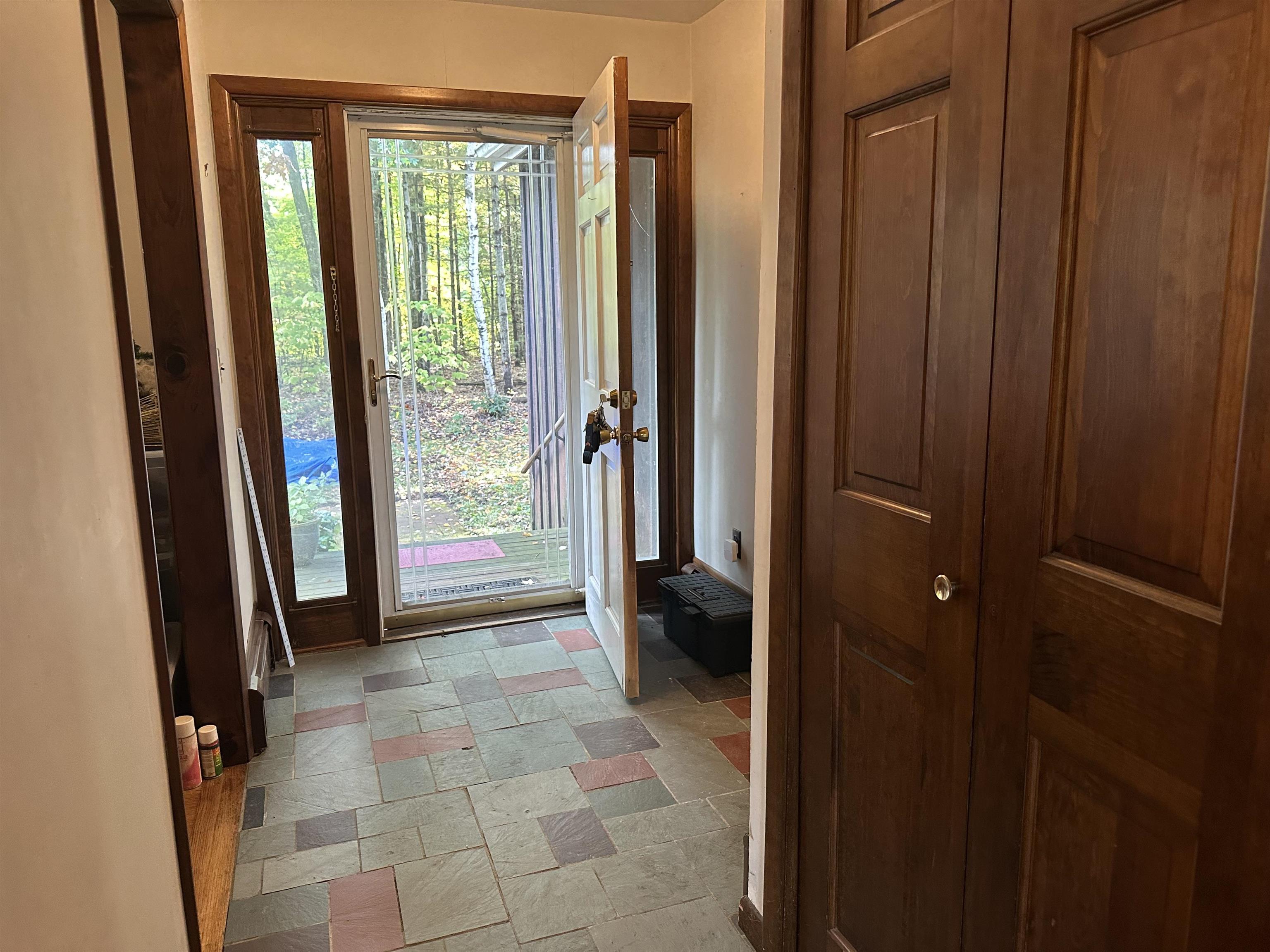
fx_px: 881
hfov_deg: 71.6
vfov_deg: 56.8
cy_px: 476
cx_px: 635
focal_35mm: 24
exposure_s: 1/60
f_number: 1.78
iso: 400
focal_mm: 6.86
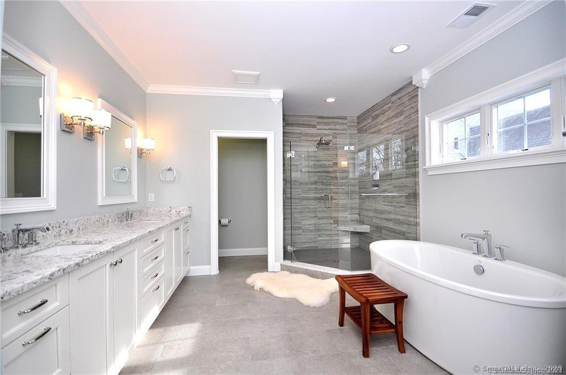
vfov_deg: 77.1
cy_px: 188
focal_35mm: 15
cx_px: 283
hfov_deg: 100.5
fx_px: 235
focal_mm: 10
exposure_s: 1/200
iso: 500
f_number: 4
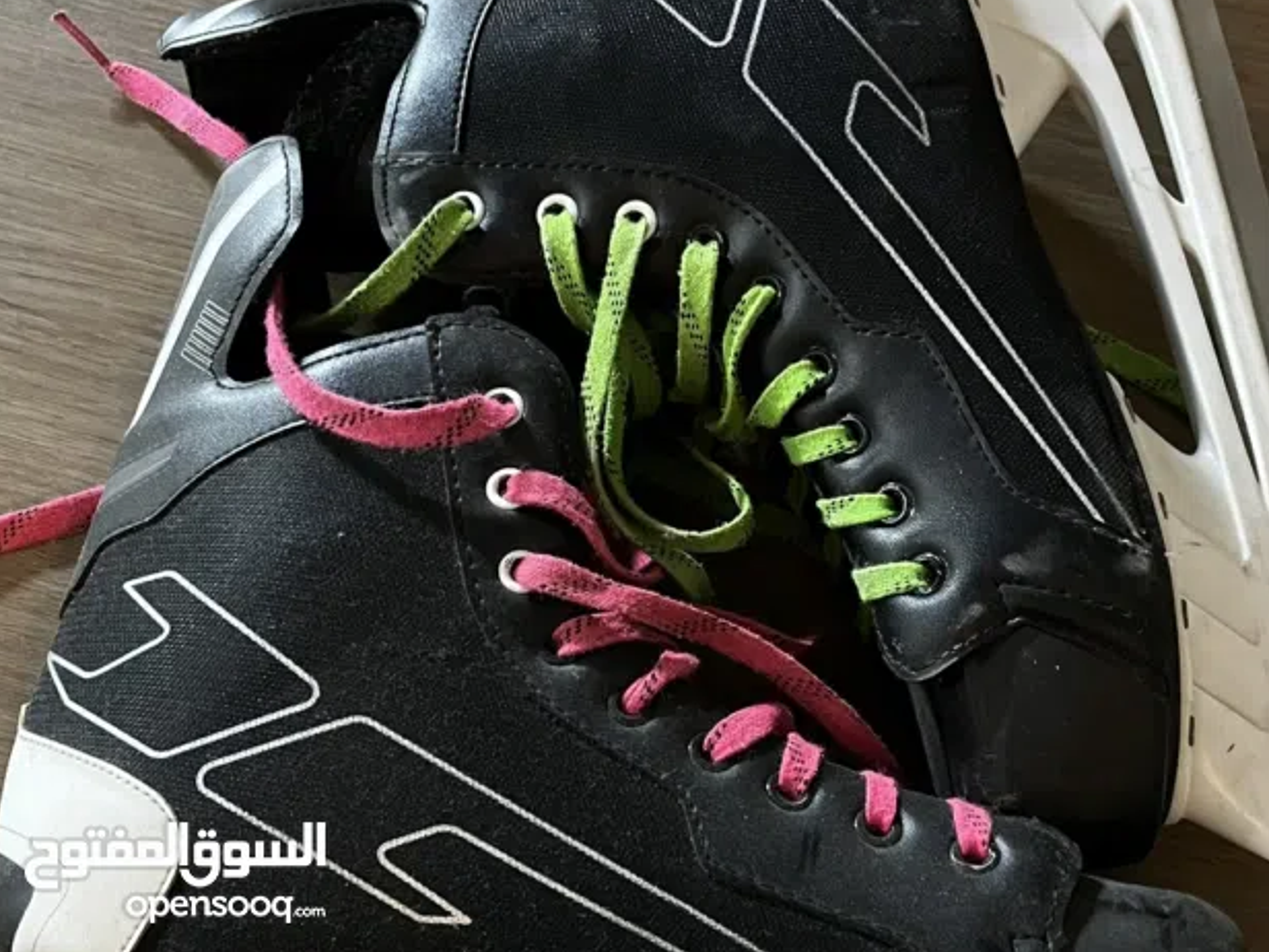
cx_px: 634
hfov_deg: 65.3
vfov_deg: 51.4
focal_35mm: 27
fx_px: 990
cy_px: 478
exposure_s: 1/30
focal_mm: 5.1
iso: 640
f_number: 1.6
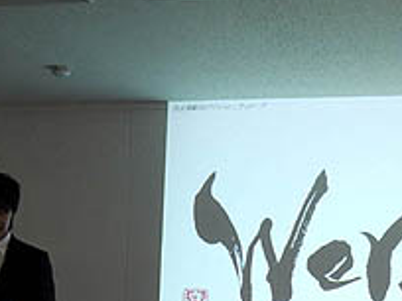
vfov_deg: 15.6
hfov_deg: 20.4
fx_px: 1092
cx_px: 378
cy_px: 246
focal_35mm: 94
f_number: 5
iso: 400
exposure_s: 1/40
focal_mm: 19
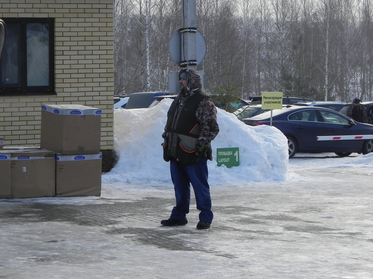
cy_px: 140
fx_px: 1390
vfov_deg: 11.5
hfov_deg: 15.3
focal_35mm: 129
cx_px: 186
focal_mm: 23
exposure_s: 1/309
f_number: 6.3
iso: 160
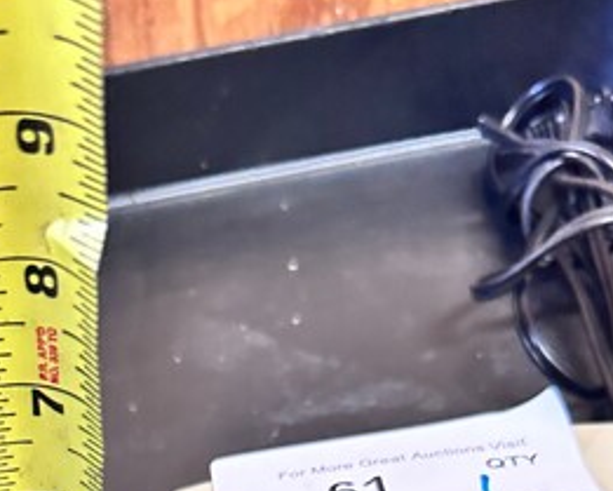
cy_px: 802
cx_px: 94
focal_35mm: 73
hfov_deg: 25.4
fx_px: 1325
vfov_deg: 18.0
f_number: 1.78
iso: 640
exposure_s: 1/60
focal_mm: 6.86
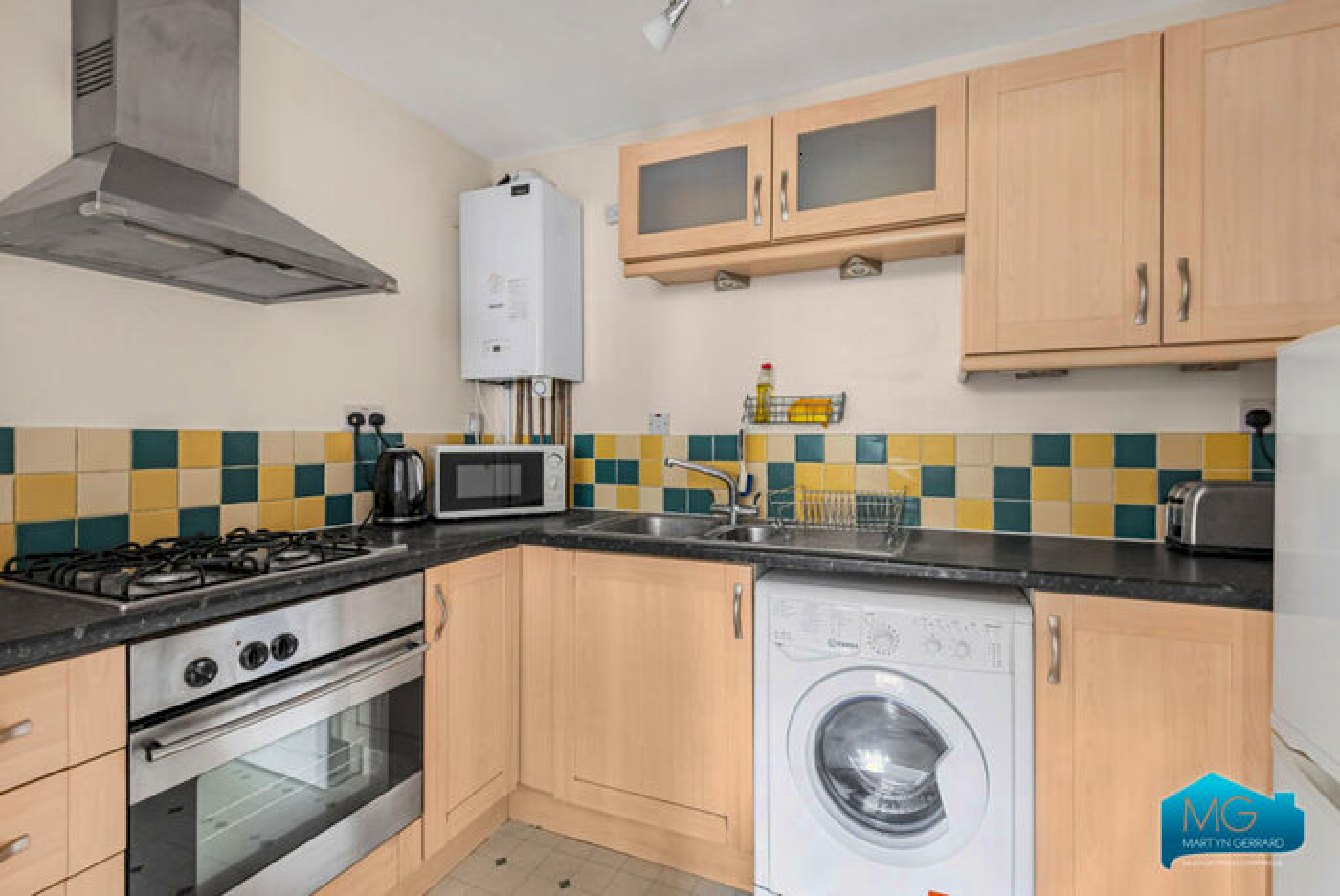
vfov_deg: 73.9
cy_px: 448
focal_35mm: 16
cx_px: 670
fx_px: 596
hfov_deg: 96.7
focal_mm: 16
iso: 800
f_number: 7.1
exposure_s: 1/4
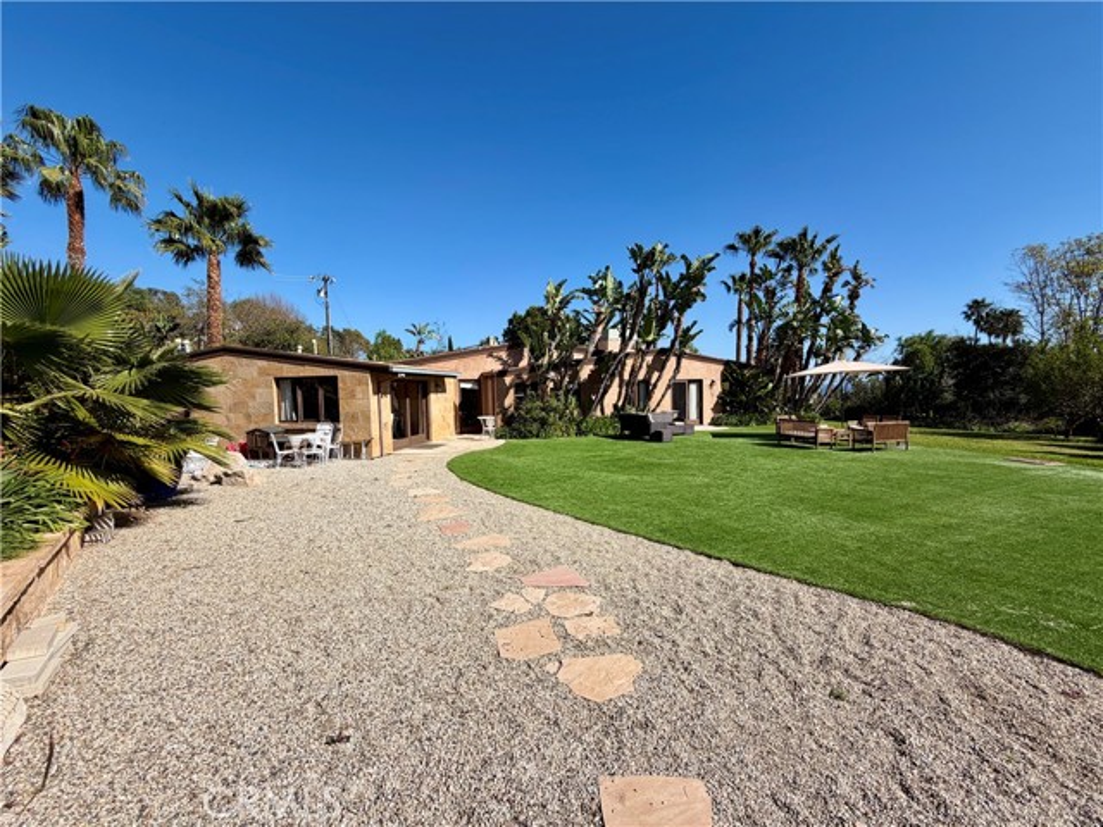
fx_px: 446
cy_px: 414
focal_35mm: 14
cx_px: 552
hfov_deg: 102.1
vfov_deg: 85.7
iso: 20
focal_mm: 2.22
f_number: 2.2
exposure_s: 1/1033
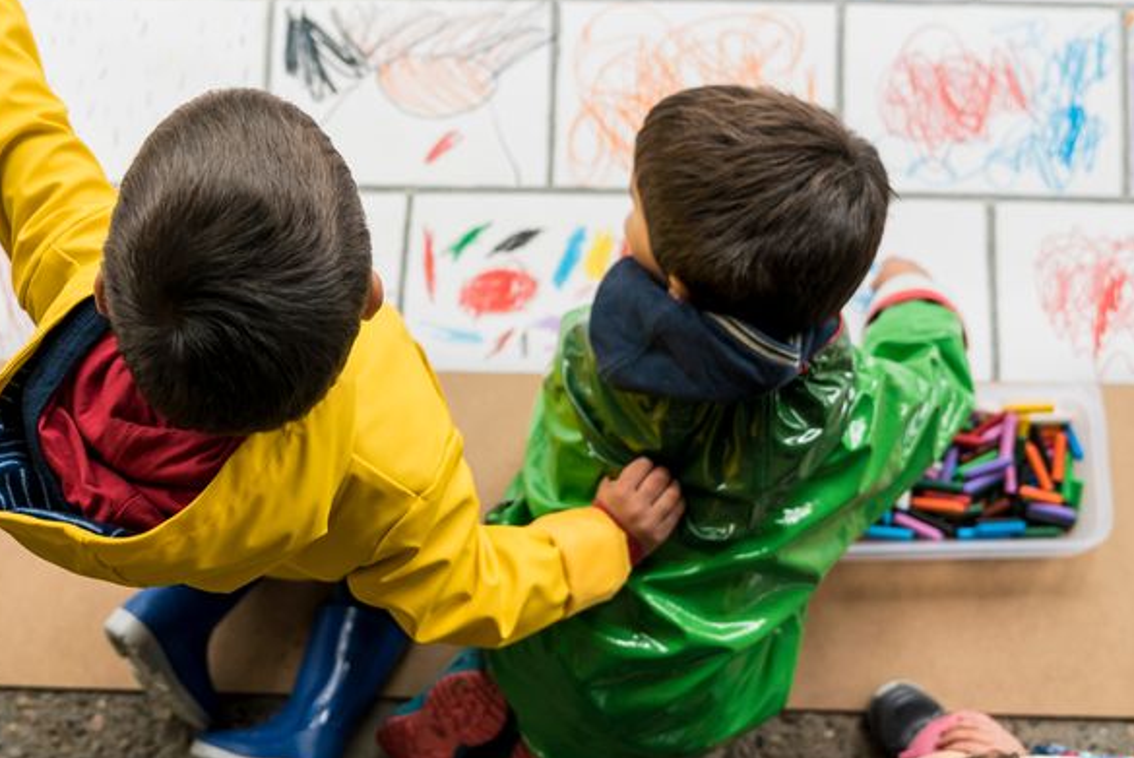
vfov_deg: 31.9
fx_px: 1324
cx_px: 467
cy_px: 355
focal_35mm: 42
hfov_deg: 46.2
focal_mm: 24
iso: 320
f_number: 2.8
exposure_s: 1/200
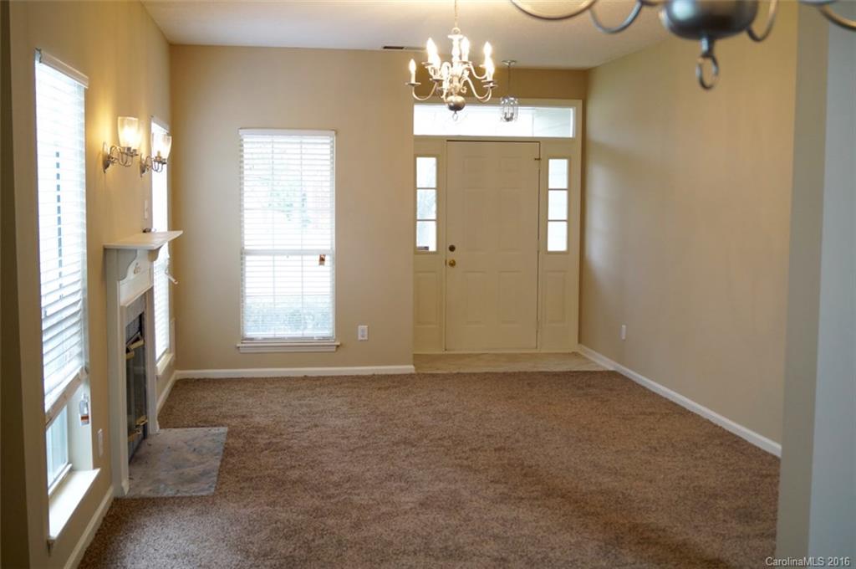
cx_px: 428
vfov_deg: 34.1
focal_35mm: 39
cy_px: 284
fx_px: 926
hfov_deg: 49.6
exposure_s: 1/60
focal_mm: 26
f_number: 4.5
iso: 400
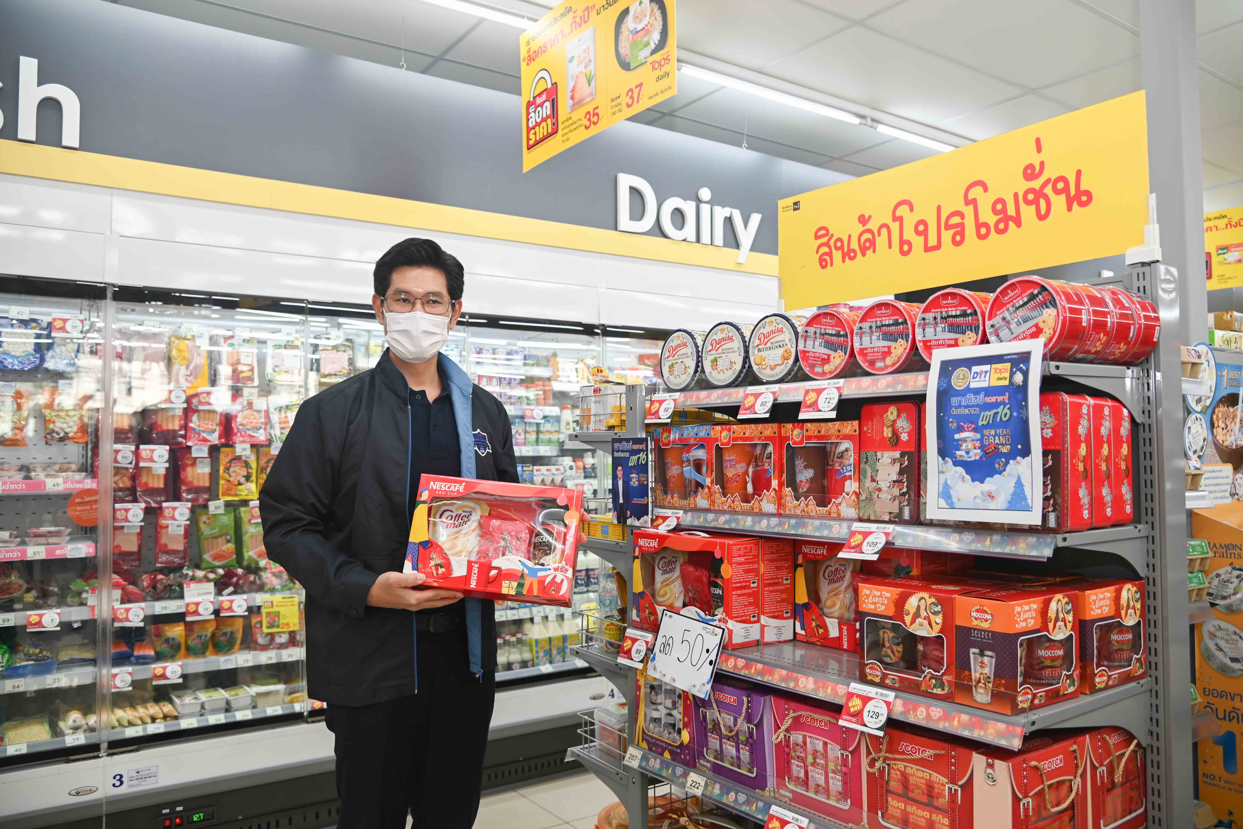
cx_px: 626
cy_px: 405
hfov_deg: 71.5
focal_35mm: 25
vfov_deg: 51.3
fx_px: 863
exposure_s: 1/60
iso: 200
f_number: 4
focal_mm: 24
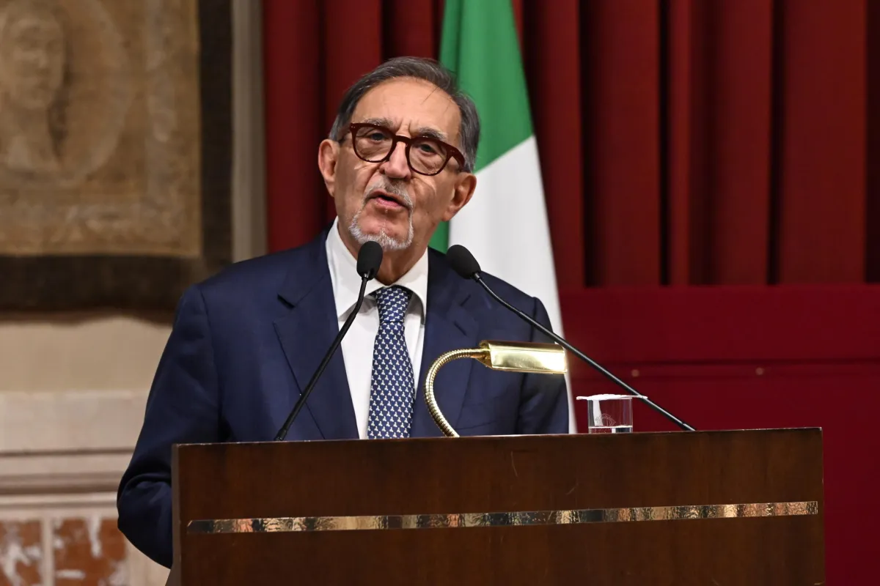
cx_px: 440
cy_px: 293
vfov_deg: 6.9
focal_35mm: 200
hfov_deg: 10.3
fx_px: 4889
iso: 4000
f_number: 5
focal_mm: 200
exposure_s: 1/250
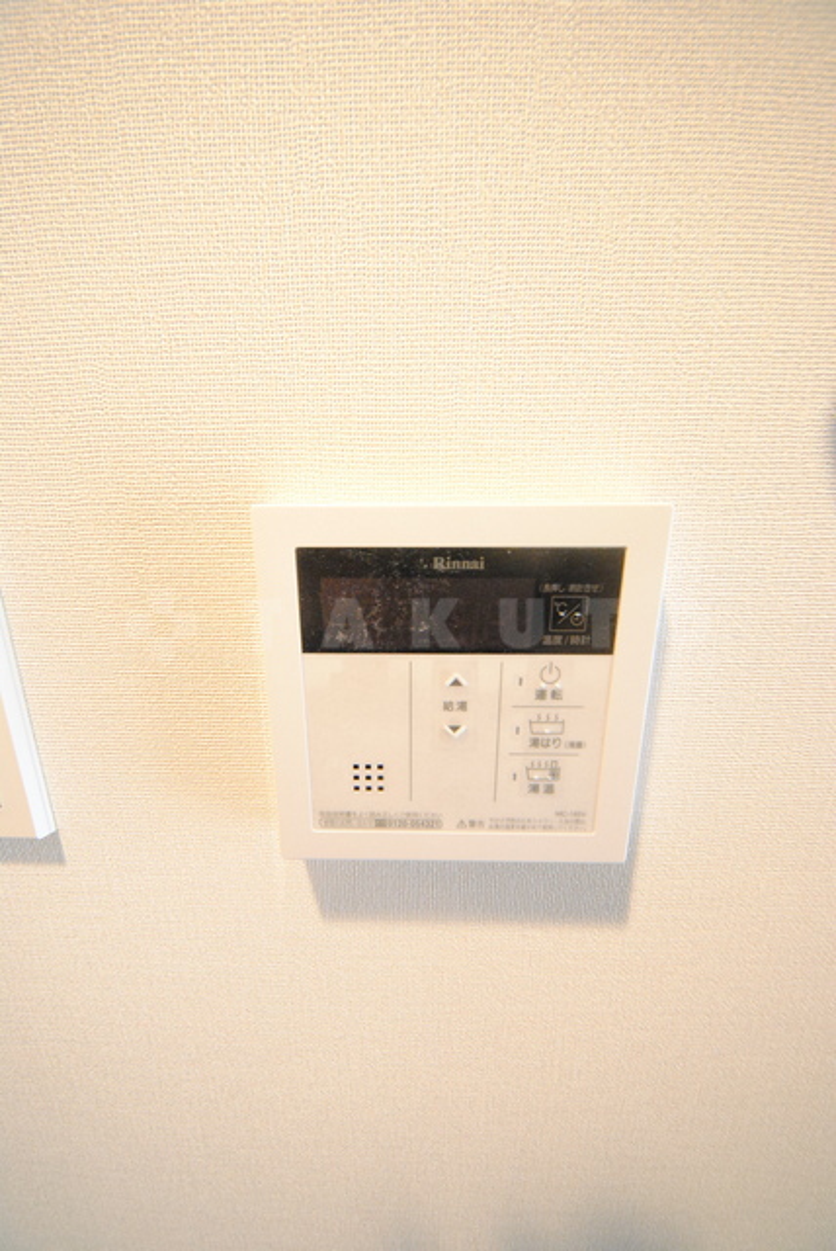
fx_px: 417
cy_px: 626
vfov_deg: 112.6
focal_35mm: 12
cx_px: 418
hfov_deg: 90.1
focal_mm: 8
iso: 1600
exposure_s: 1/30
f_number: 4.5
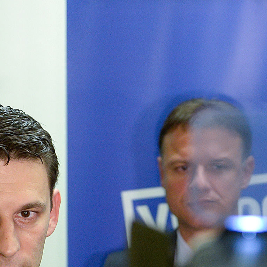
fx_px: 1318
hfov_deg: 11.5
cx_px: 232
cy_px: 333
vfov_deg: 11.3
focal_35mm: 151
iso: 2000
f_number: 3.2
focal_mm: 45
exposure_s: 1/320
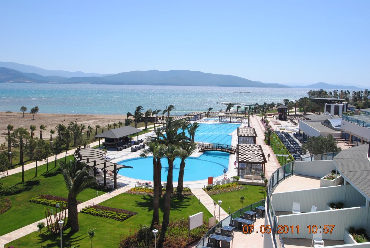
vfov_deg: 37.0
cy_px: 124
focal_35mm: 36
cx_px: 185
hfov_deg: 53.0
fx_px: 371
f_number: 8
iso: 100
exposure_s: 1/250
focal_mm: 24
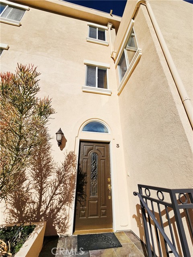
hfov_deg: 89.9
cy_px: 128
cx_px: 96
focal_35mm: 13
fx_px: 97
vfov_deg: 106.2
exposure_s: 1/10000
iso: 50
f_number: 2.2
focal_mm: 2.2
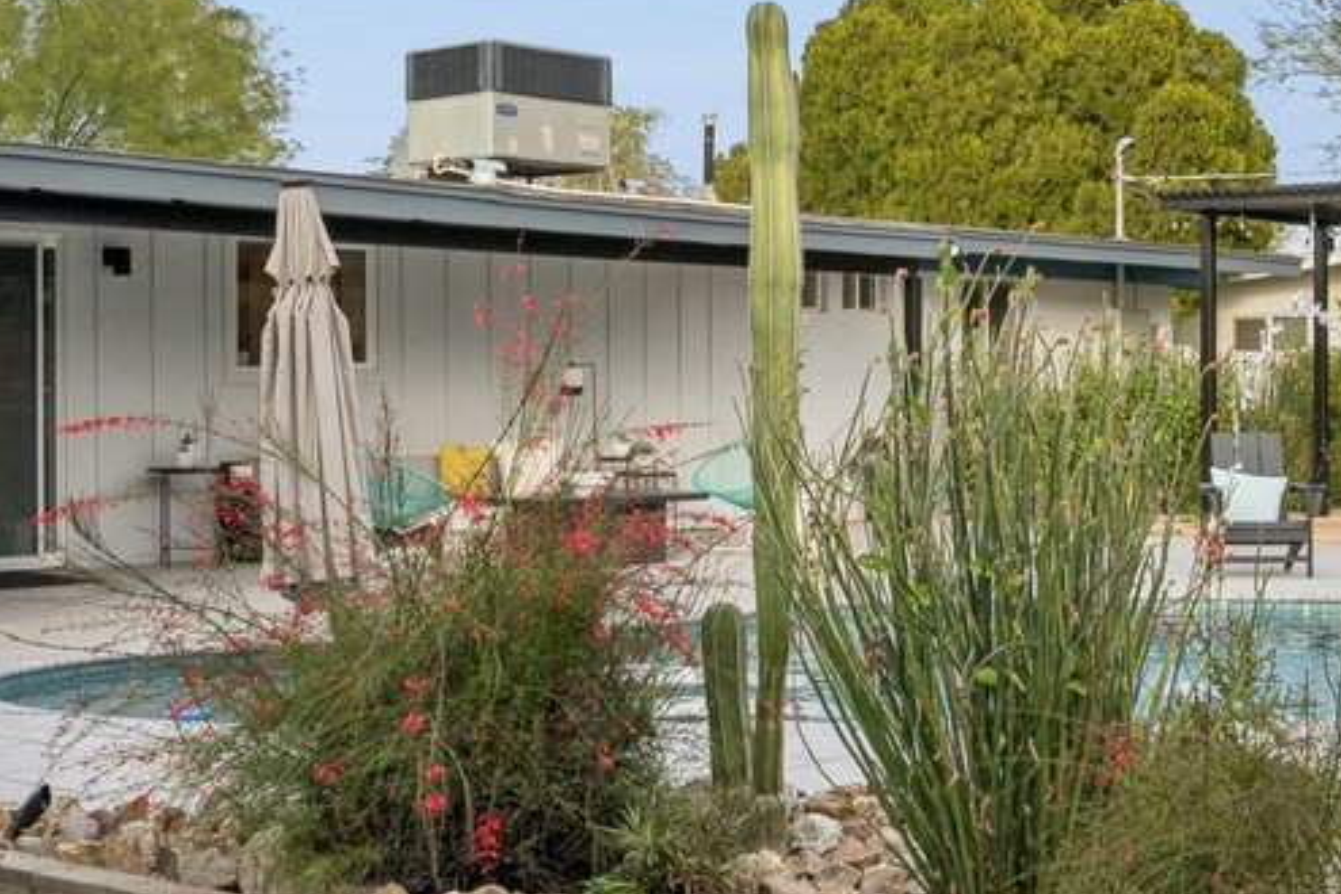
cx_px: 821
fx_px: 2386
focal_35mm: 64
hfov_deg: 31.3
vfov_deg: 21.2
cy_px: 377
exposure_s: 1/200
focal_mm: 15.5
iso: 320
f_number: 8
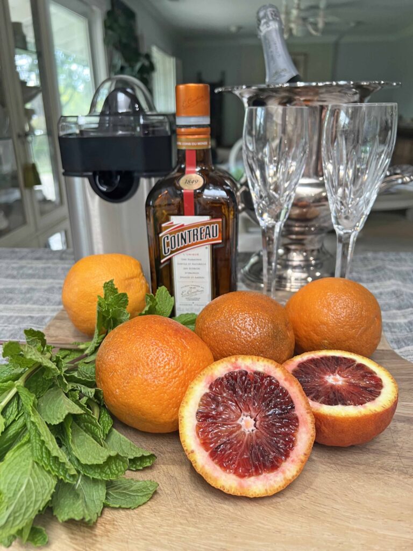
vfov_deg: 67.3
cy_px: 276
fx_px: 414
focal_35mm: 26
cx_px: 206
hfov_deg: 53.1
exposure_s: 1/60
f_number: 1.5
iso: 80
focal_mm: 5.7
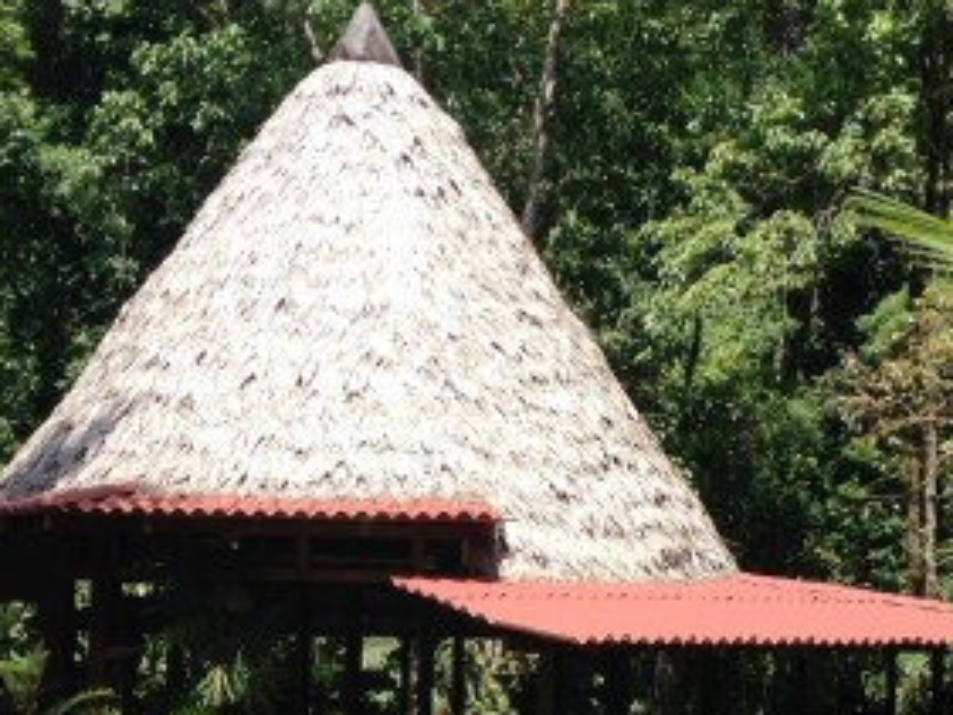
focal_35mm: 56
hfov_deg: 34.3
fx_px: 1542
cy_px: 468
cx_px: 404
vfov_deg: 26.0
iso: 50
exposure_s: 1/968
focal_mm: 4.28
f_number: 2.4
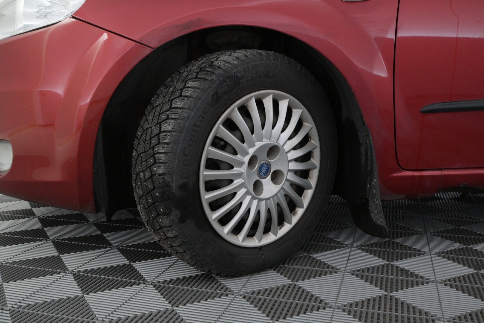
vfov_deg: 35.5
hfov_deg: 51.3
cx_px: 242
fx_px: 504
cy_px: 162
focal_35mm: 38
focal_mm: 25
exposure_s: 1/125
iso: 2500
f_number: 5.6
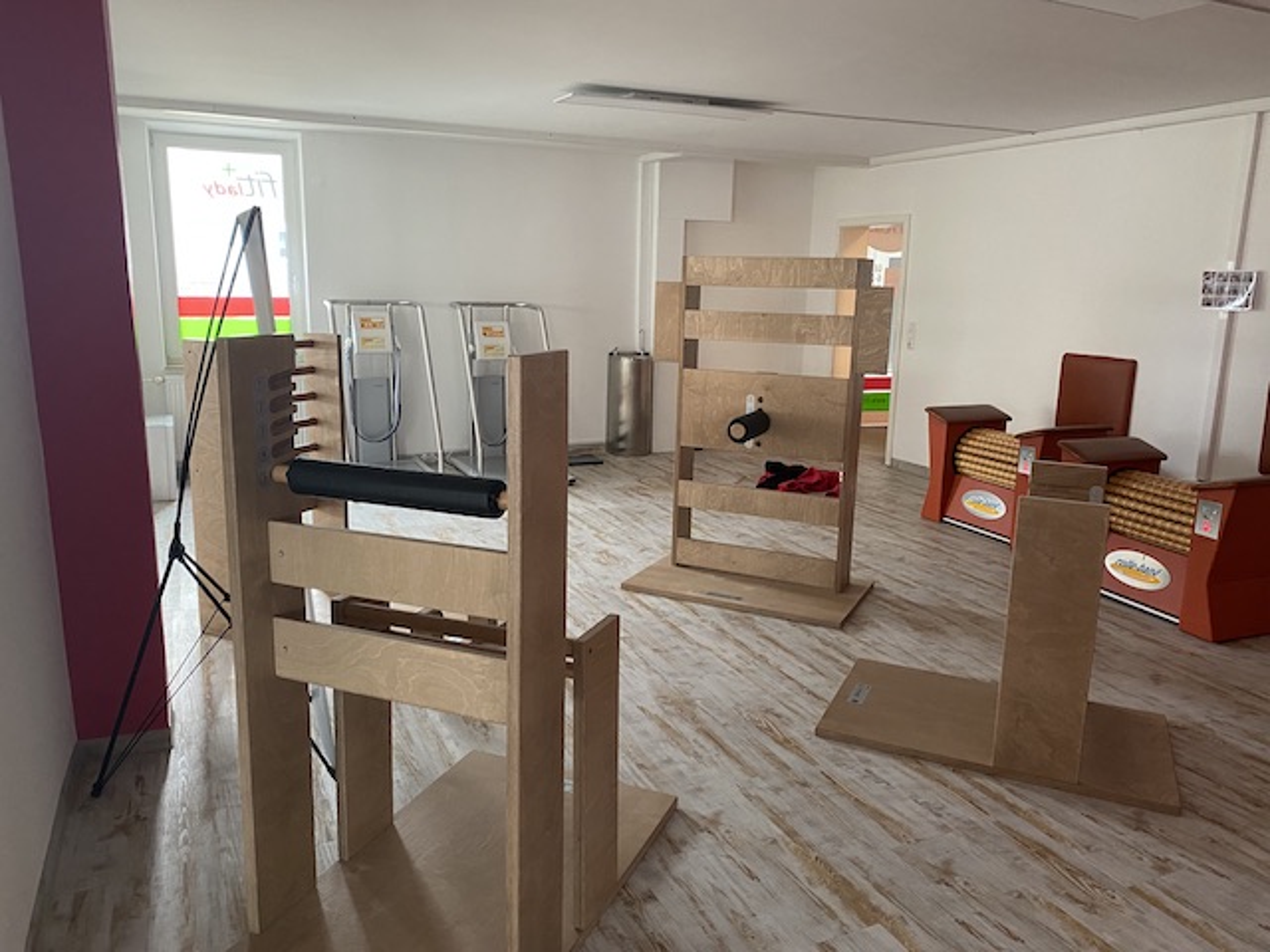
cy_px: 476
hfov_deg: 67.3
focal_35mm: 26
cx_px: 635
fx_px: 954
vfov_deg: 53.1
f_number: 1.8
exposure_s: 1/60
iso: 250
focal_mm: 4.25
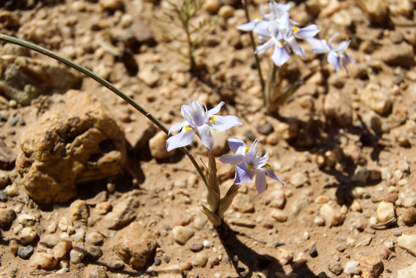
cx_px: 208
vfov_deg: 26.5
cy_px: 139
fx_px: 589
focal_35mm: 51
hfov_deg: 38.9
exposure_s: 1/400
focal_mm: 34
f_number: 8
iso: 100
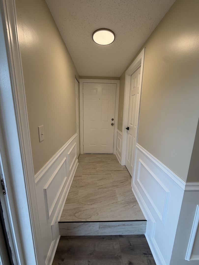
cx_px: 100
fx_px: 107
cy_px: 132
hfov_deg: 85.7
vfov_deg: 102.1
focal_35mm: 14
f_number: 2.2
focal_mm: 2.22
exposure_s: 1/121
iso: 80
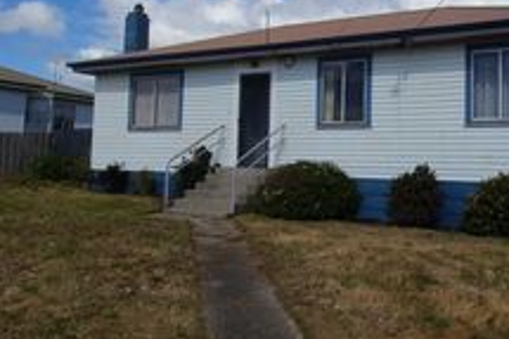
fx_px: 510
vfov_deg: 36.3
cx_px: 329
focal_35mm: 36
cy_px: 110
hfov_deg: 52.3
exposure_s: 1/250
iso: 100
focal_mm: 11
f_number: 10
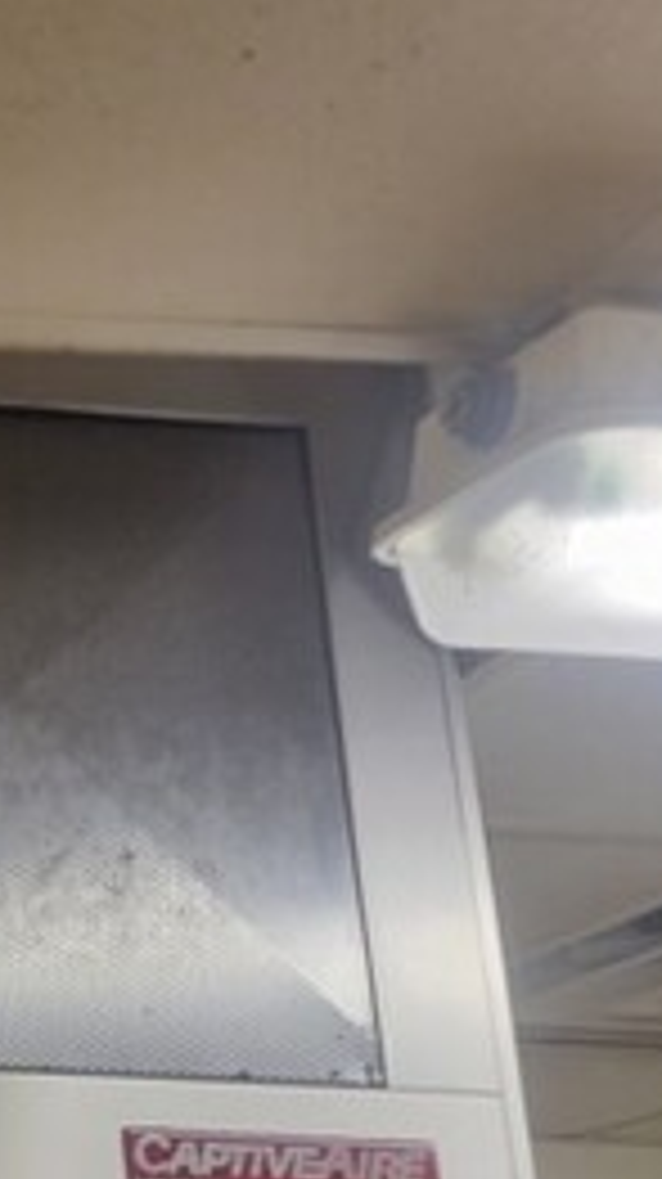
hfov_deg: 15.0
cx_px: -635
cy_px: 954
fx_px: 2064
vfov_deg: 31.1
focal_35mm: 66
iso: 160
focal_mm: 5.4
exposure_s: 1/120
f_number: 1.8
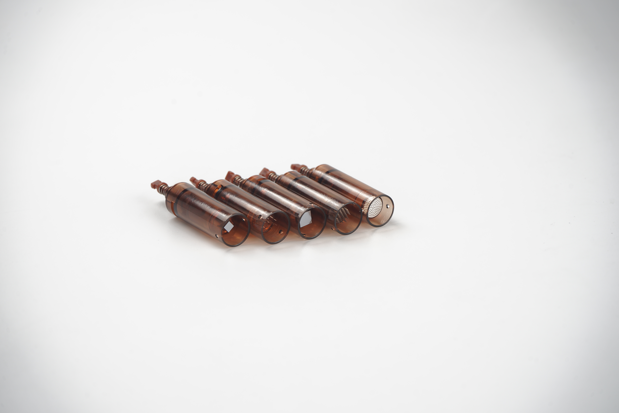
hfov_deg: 29.7
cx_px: 310
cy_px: 206
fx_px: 1169
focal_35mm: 68
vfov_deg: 20.0
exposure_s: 1/20
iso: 160
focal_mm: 68
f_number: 10
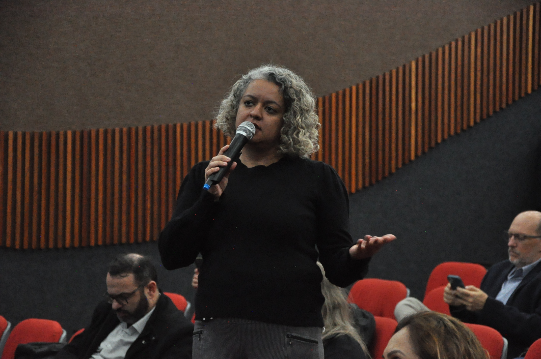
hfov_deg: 17.1
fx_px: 1801
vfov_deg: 11.4
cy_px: 180
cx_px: 270
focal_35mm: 120
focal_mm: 80
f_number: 5.3
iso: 3200
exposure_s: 1/100
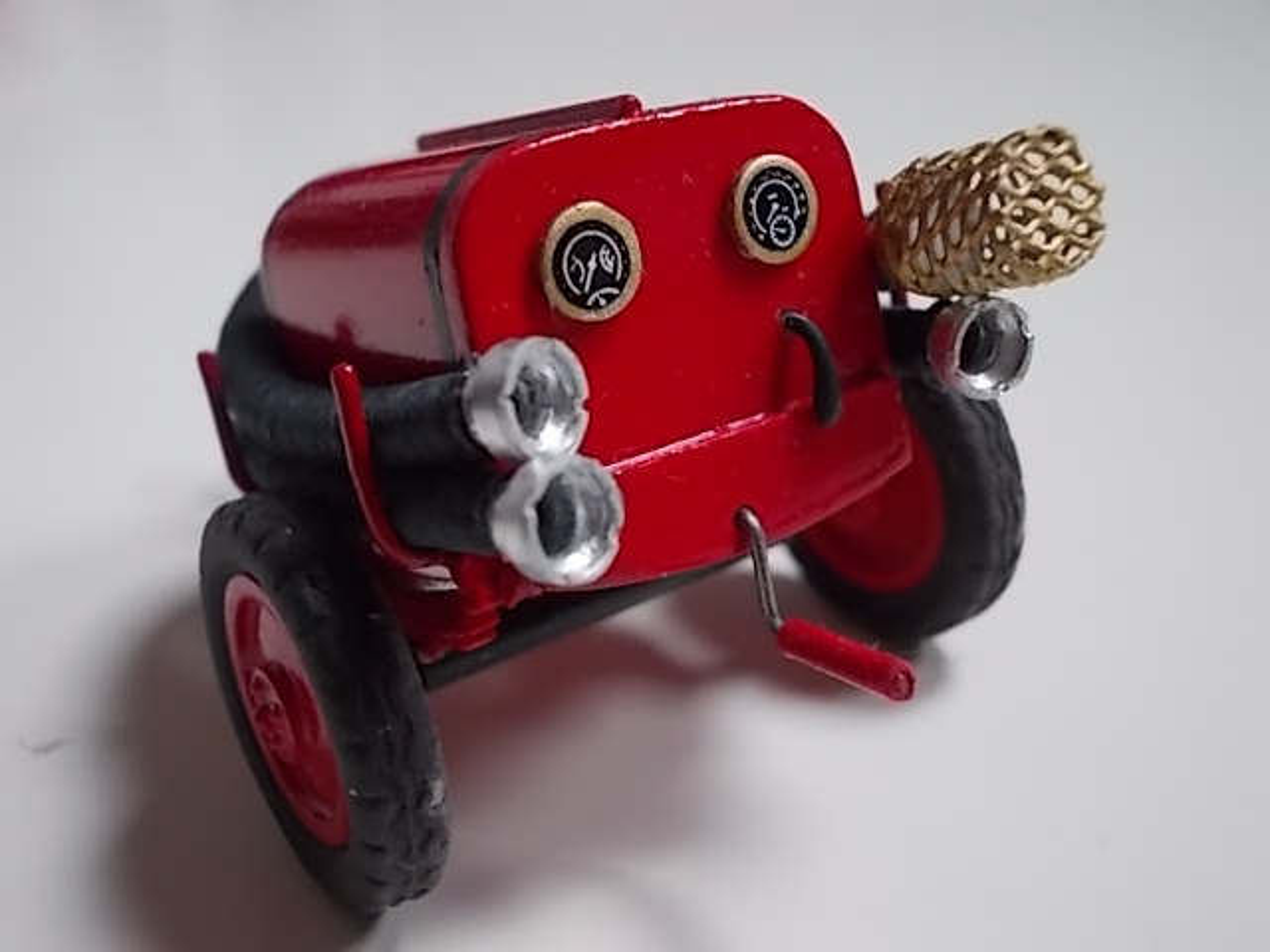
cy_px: 476
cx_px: 635
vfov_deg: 33.6
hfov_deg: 43.9
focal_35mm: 43
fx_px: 1578
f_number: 3.3
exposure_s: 1/25
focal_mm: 6.1
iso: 200
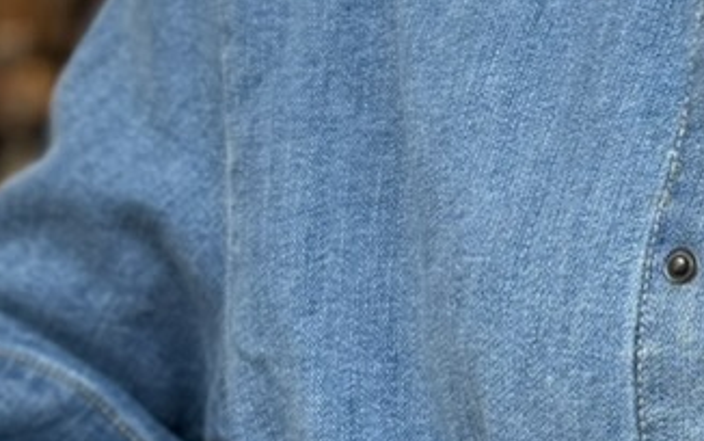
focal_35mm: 160
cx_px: 1086
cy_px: 551
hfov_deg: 12.4
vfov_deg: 8.1
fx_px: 3071
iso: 125
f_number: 1.78
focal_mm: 6.76
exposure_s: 1/121
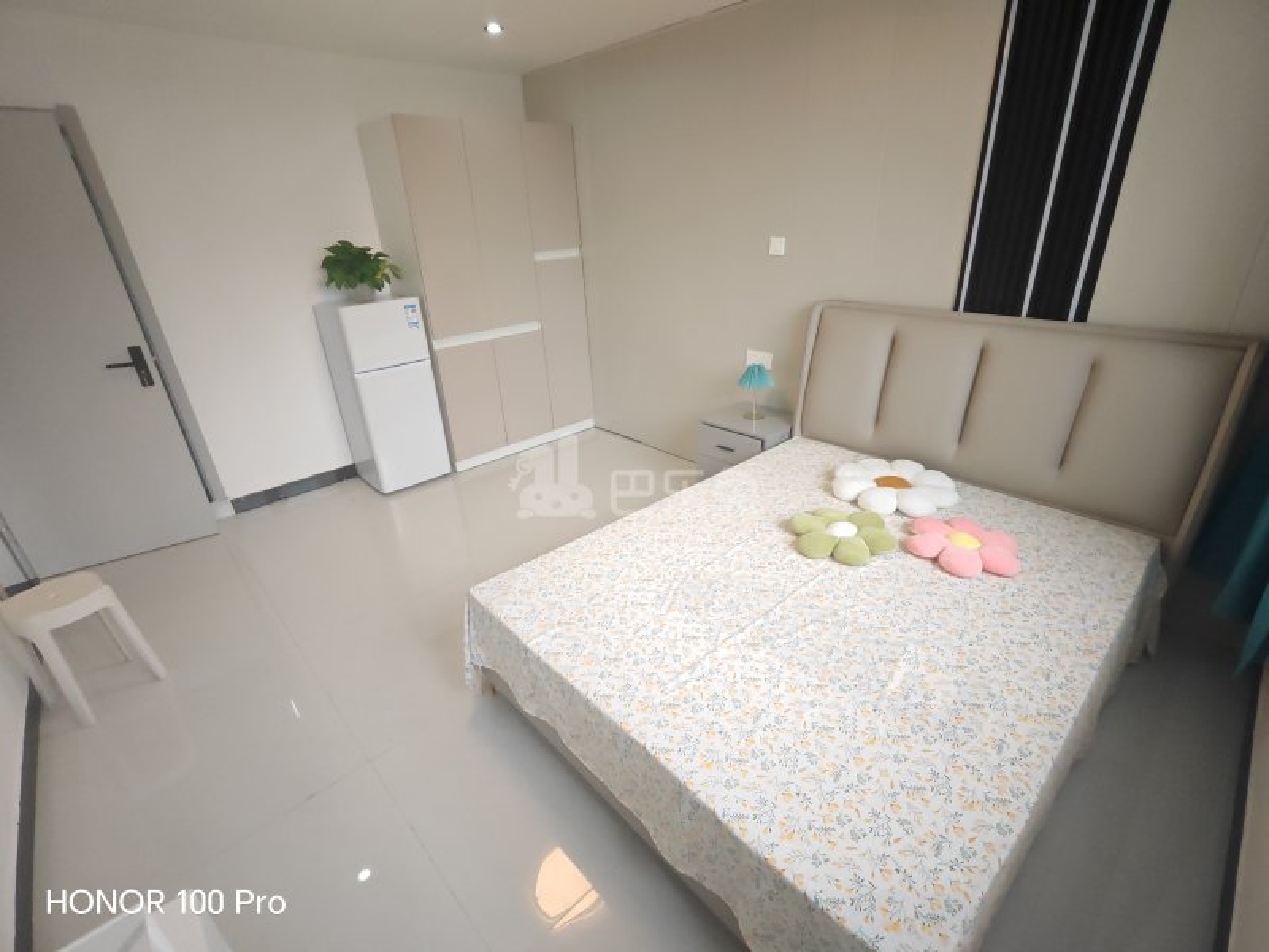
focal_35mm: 16
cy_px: 476
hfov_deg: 94.5
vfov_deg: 78.1
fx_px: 587
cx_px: 634
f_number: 2.2
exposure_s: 1/100
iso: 200
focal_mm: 1.96
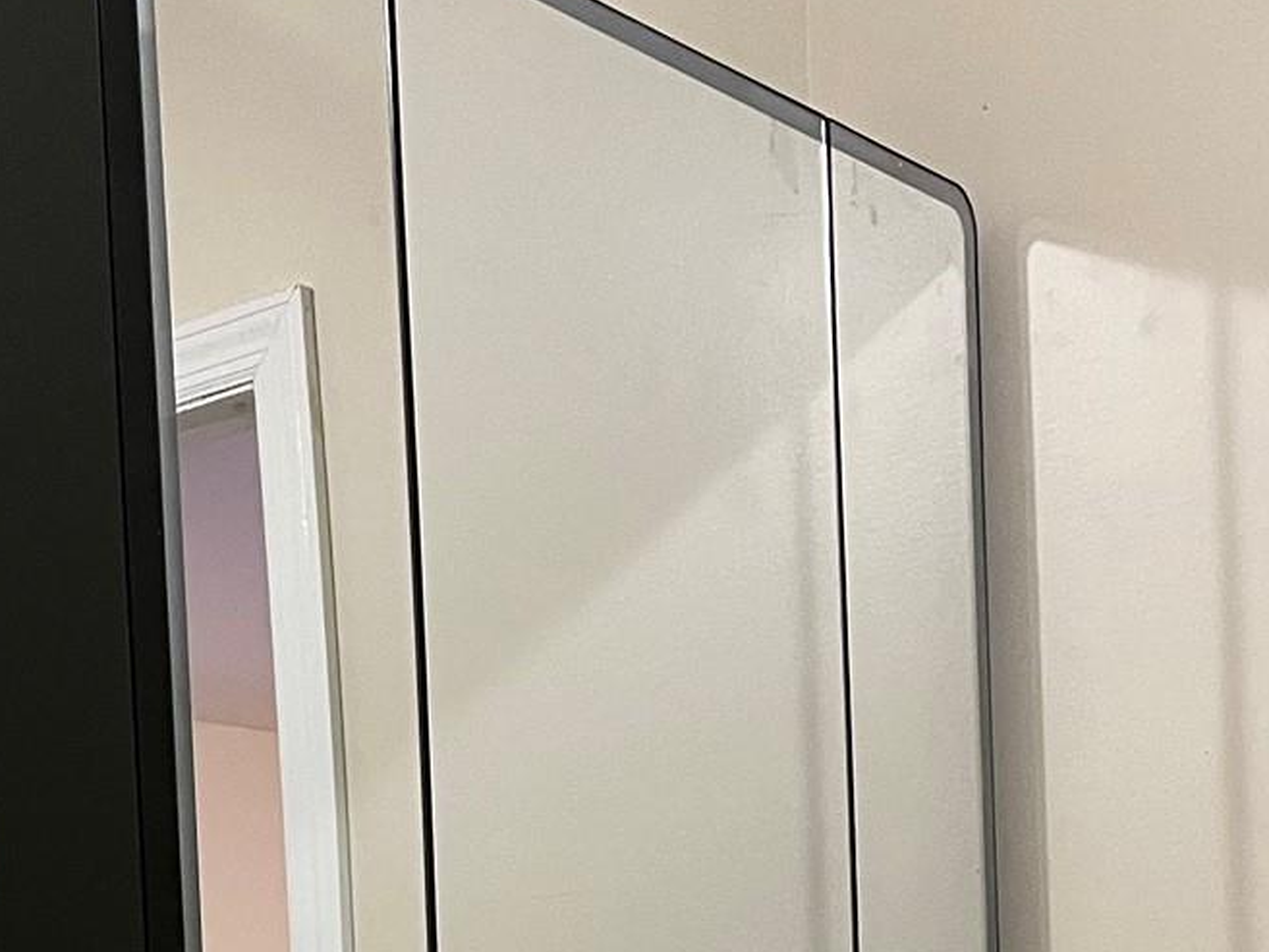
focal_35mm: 81
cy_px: 1462
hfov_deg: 23.3
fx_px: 2970
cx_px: 68
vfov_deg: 16.5
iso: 250
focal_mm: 5.1
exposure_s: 1/60
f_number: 1.6
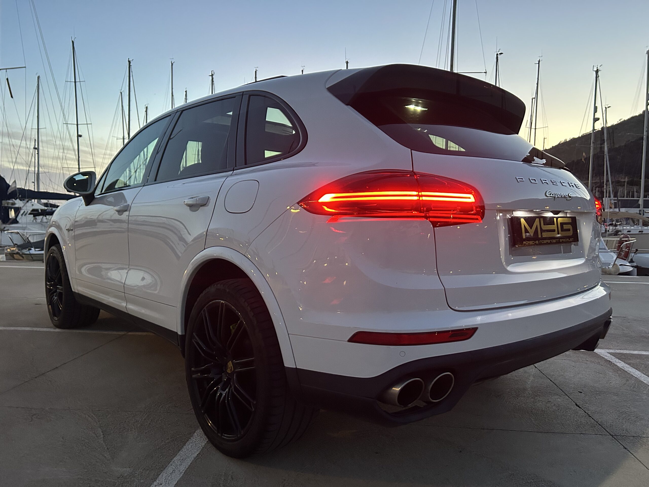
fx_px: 487
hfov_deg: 67.3
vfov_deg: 53.1
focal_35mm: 26
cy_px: 244
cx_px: 324
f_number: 1.5
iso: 500
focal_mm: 5.7
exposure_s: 1/46
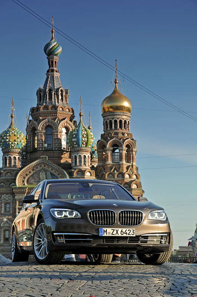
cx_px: 98
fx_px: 692
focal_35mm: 84
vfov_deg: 24.2
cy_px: 148
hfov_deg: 16.2
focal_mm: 56
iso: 200
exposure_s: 1/180
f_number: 8
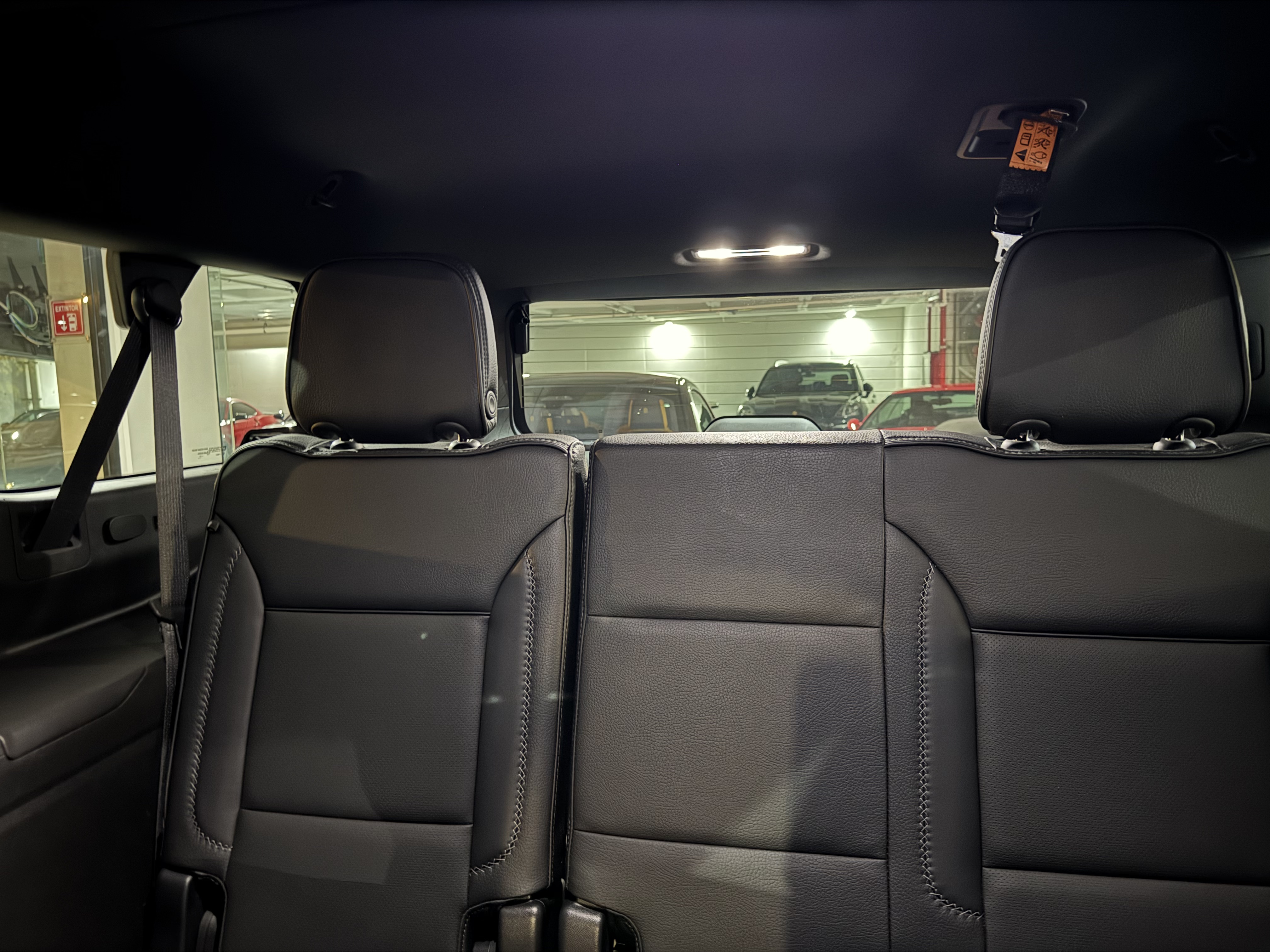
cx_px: 635
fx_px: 881
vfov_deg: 56.8
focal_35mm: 24
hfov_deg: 71.6
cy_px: 476
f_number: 1.78
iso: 1600
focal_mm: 6.76
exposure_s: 1/5
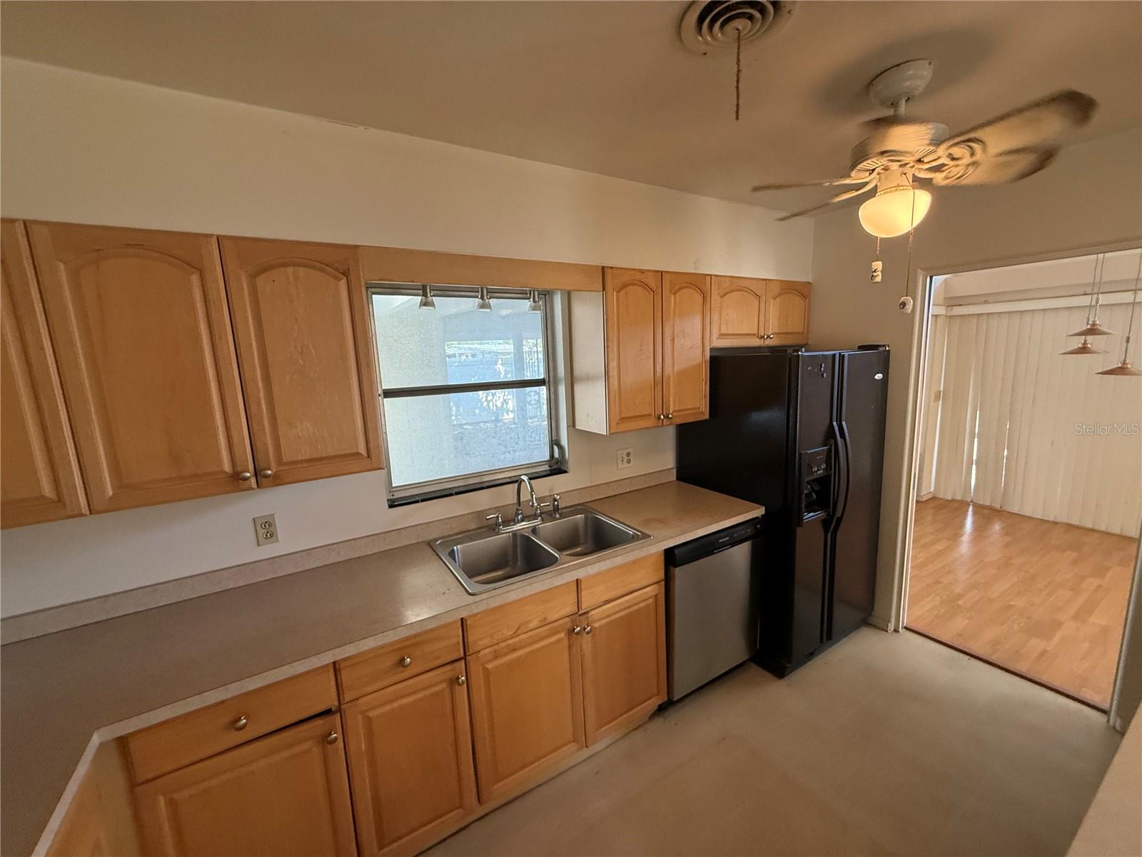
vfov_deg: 85.7
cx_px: 571
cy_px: 428
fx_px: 462
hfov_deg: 102.1
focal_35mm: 14
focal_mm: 2.22
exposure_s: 1/120
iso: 320
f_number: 2.2
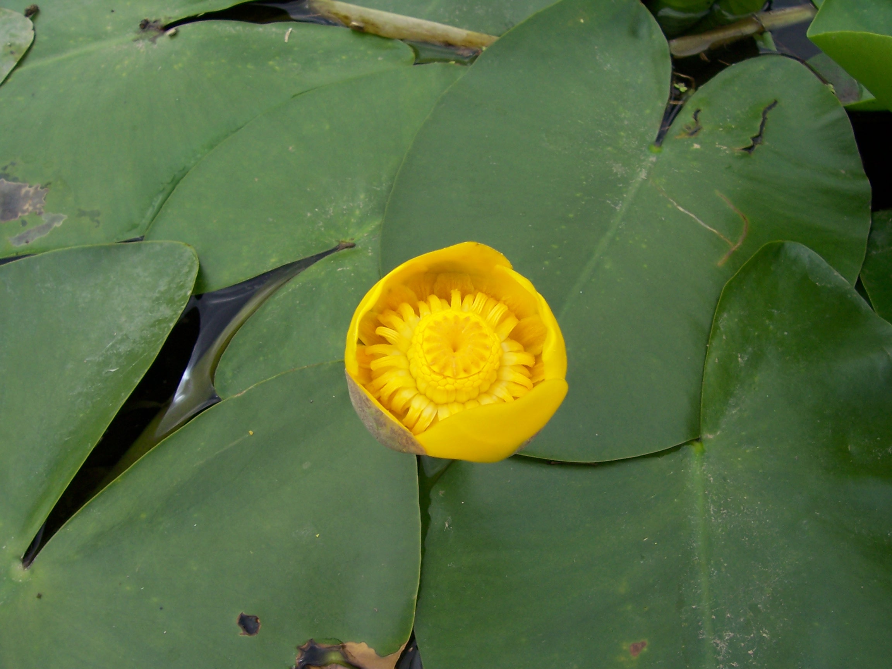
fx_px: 876
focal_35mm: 34
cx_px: 446
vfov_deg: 41.8
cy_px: 334
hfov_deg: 54.0
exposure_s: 1/250
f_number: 5.6
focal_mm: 5.6
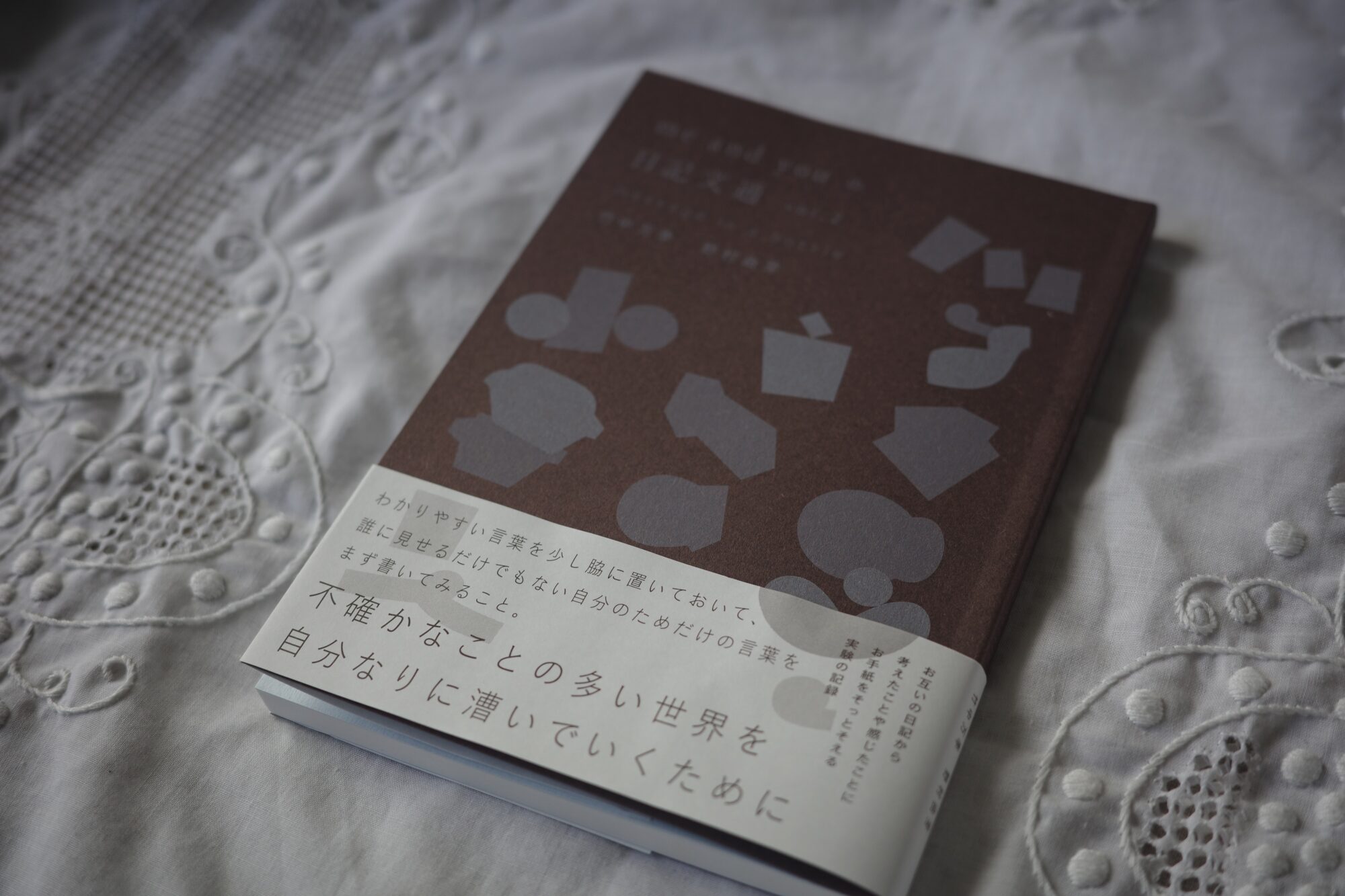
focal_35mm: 40
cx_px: 672
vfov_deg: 33.4
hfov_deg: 48.5
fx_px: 1494
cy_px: 448
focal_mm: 26
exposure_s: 1/60
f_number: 2.8
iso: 100
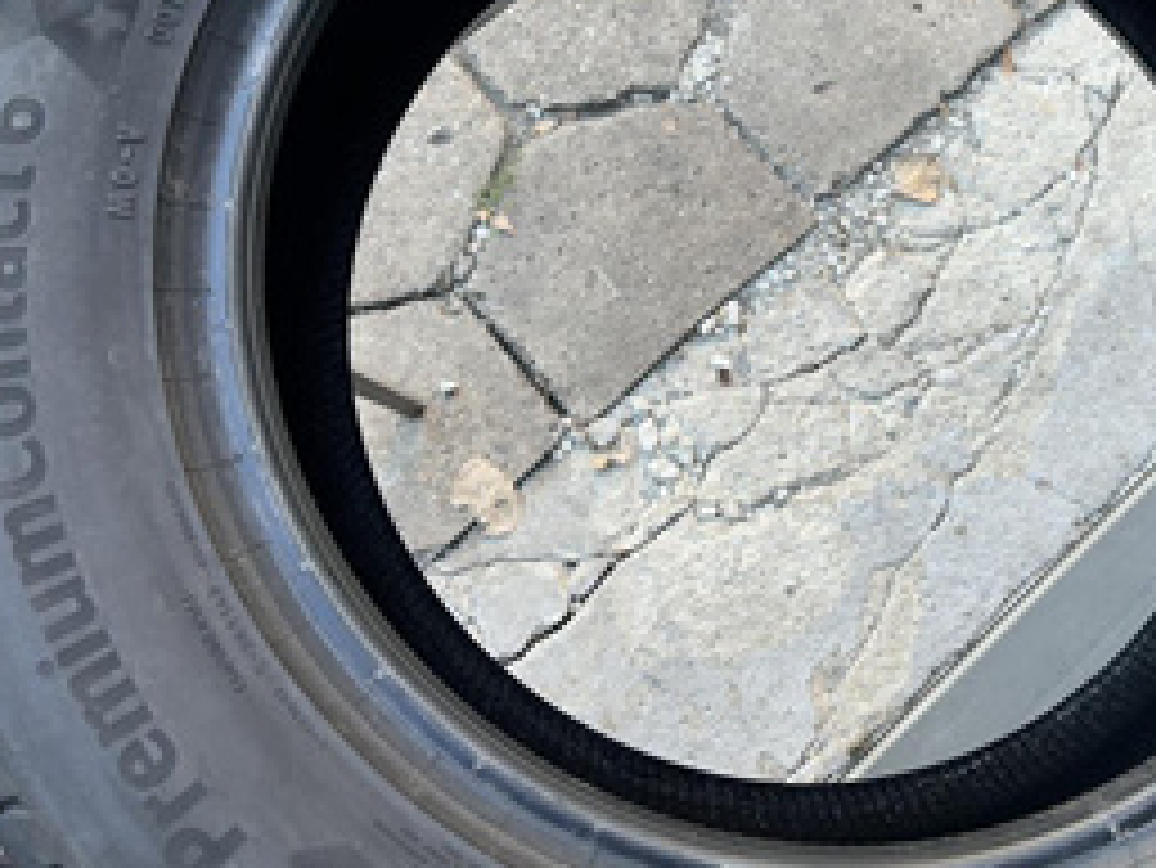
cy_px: 189
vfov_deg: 33.5
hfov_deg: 44.1
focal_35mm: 42
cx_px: 774
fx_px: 1403
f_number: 1.78
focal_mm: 6.86
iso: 100
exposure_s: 1/121
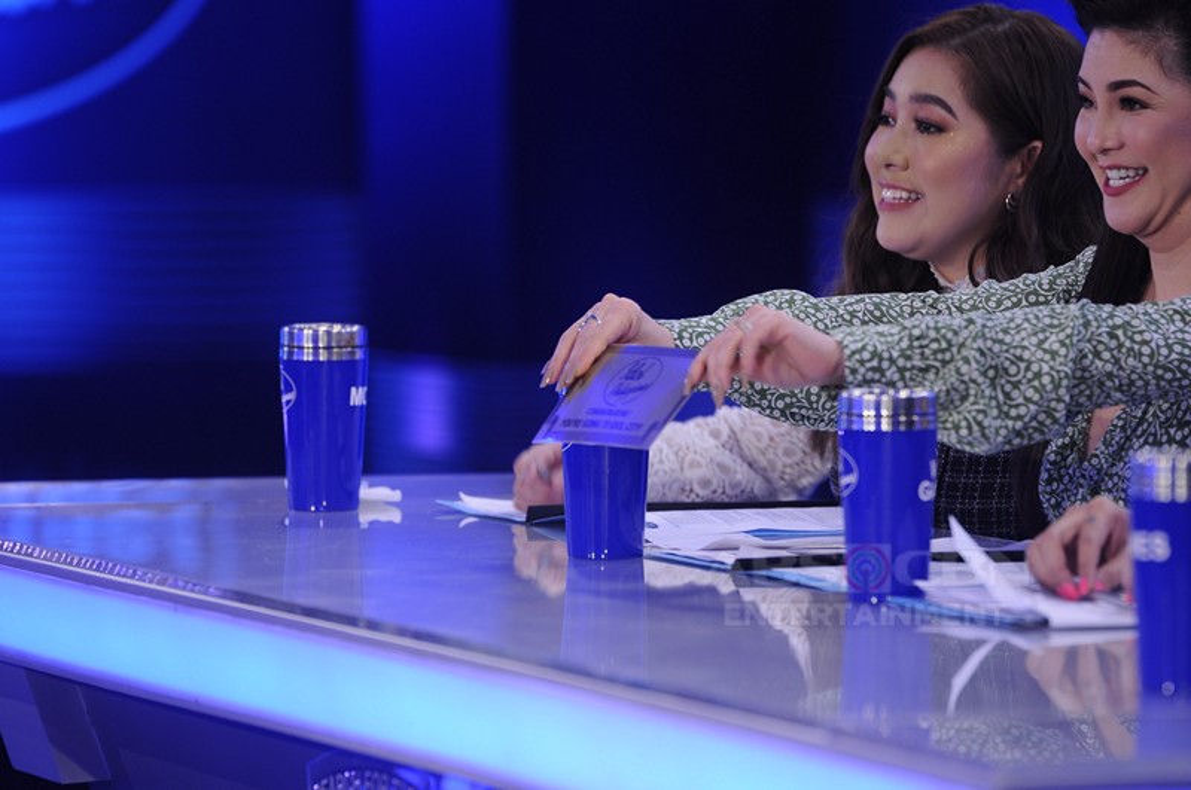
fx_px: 9911
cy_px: 395
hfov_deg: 6.9
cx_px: 596
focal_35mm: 300
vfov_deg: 4.6
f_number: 2.8
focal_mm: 200
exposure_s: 1/60
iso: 400
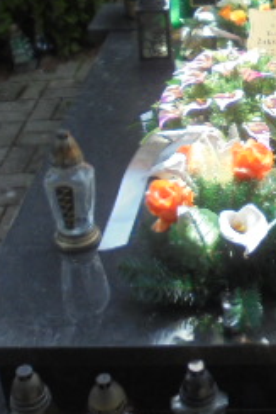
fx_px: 815
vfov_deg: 28.0
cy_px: 97
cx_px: 305
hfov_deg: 18.5
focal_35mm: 71
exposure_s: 1/320
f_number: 3.5
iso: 100
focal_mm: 4.6
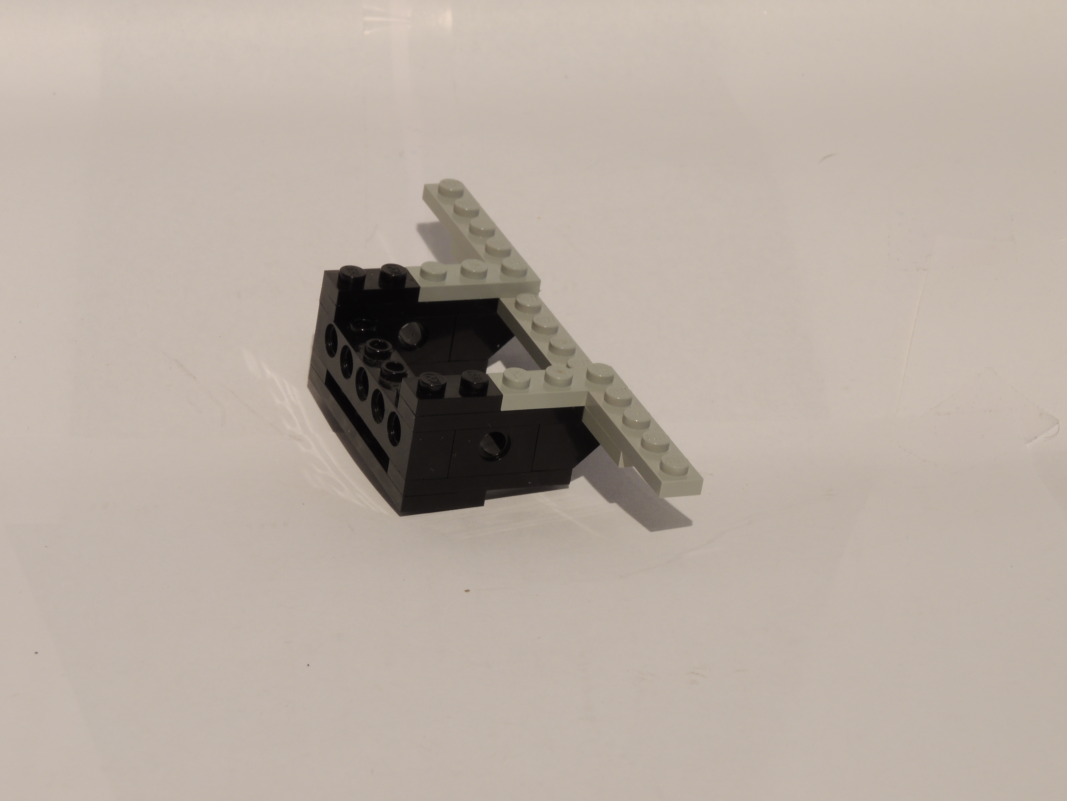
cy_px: 400
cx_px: 534
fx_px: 4161
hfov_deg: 14.6
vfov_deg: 11.0
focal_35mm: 135
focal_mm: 24
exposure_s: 1/2.5
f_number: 6.8
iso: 100
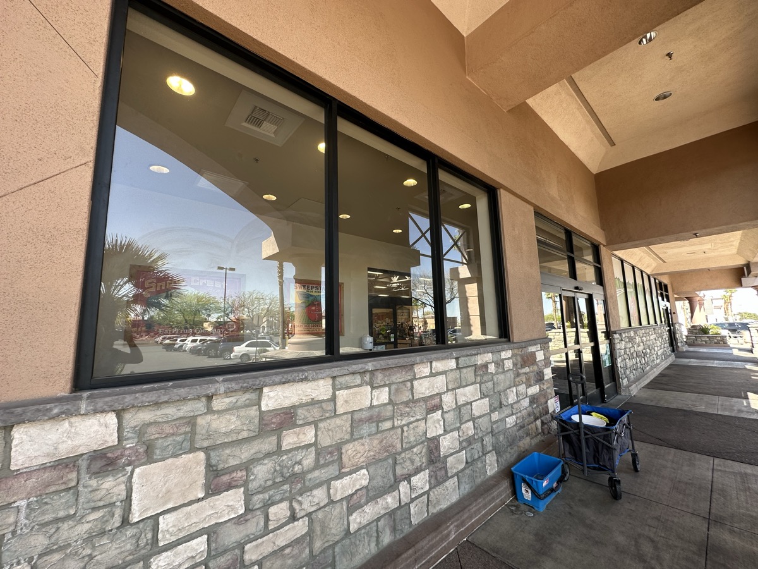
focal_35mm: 14
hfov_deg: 102.1
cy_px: 284
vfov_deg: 85.7
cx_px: 379
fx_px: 307
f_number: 2.2
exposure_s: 1/136
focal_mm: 2.22
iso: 40
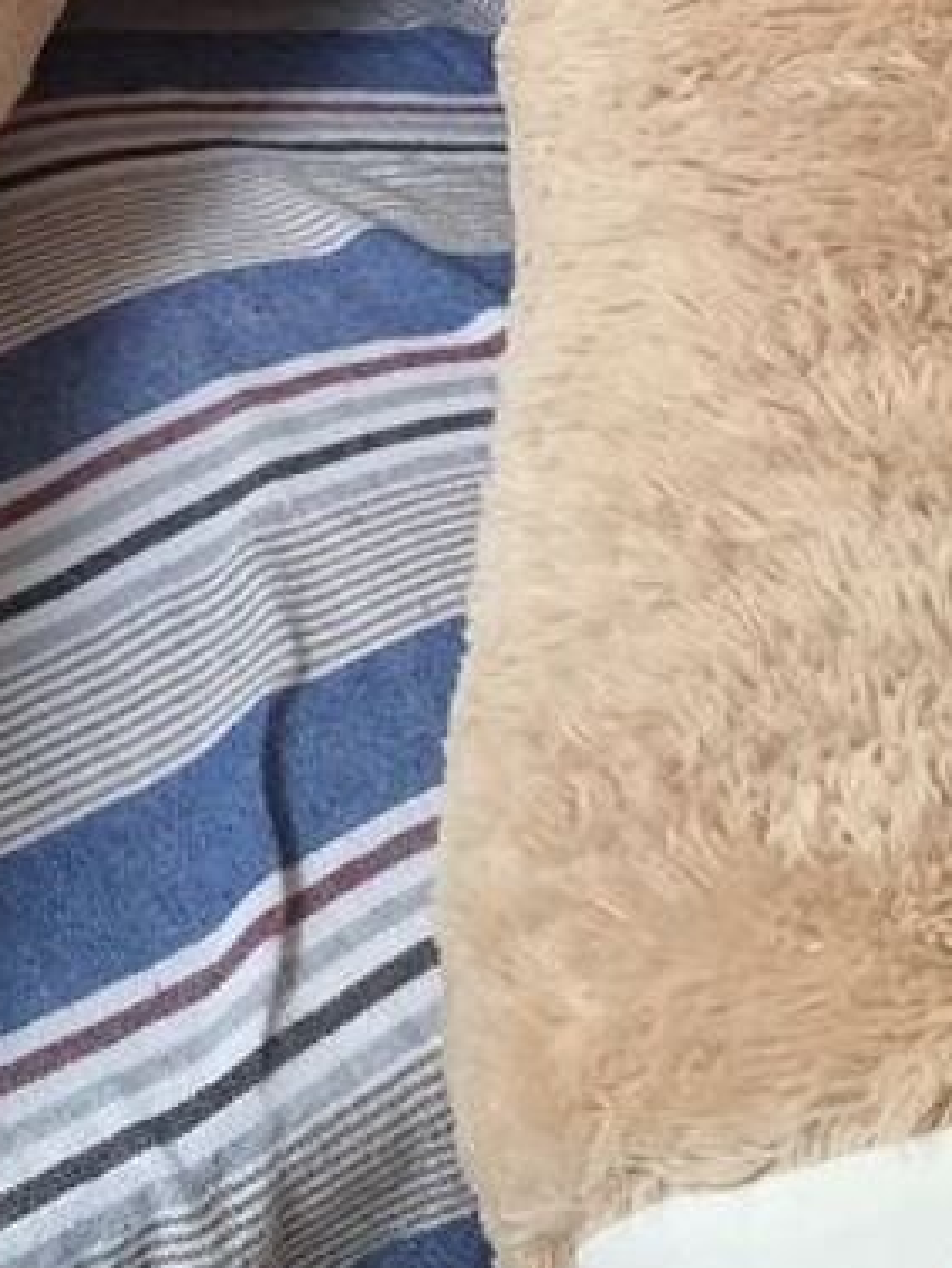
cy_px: -745
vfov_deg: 18.4
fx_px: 3372
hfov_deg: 16.1
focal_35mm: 92
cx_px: 407
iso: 200
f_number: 1.8
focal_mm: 5.4
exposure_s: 1/50
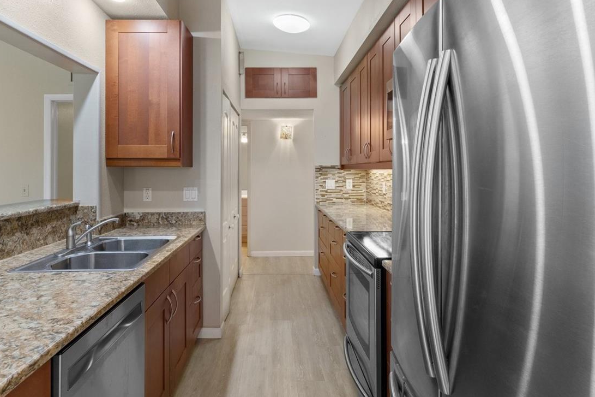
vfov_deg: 56.9
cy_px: 164
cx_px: 282
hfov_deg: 78.5
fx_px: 364
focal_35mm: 22
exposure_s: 1/1.67
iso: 250
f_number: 8
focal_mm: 10
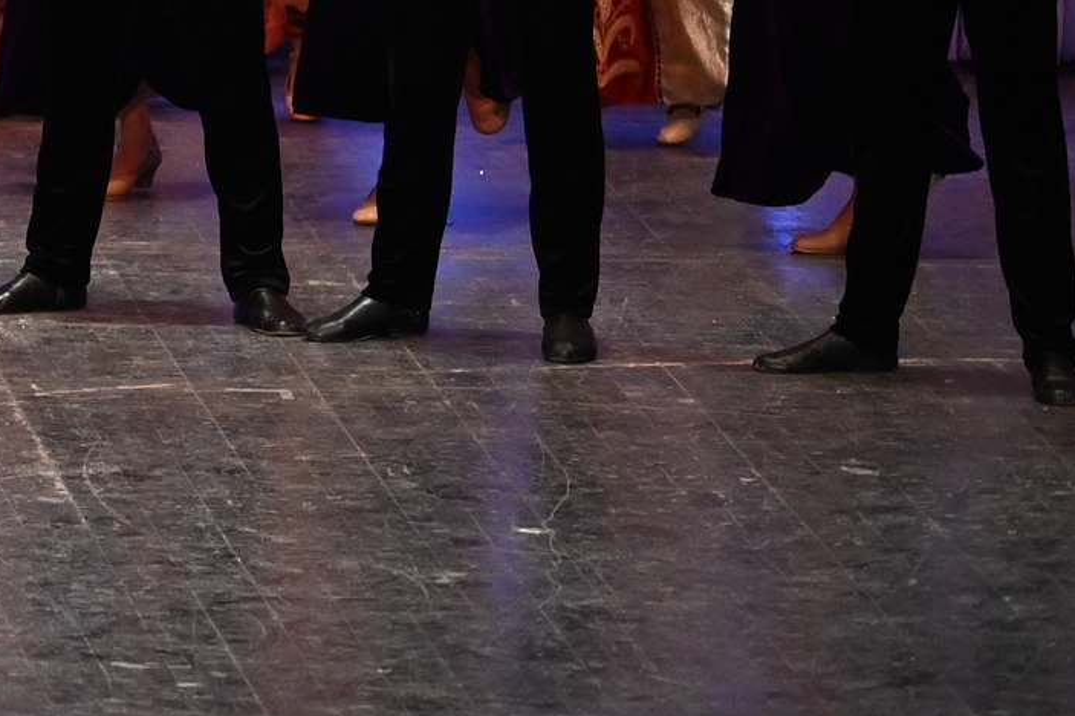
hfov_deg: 3.5
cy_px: -788
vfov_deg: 2.4
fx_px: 17340
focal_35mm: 581
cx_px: -1220
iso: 2500
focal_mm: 135
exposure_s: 1/800
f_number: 3.2
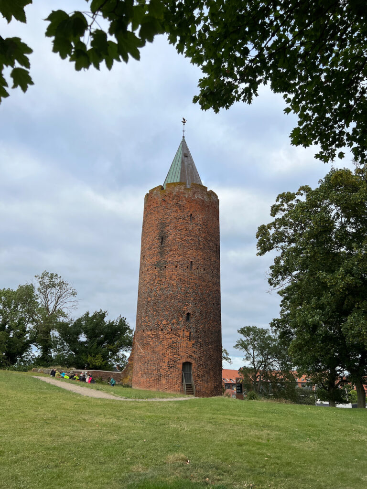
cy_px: 244
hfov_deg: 53.1
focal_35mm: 26
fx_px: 368
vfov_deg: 67.3
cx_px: 184
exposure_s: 1/1751
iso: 50
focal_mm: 5.7
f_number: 1.5
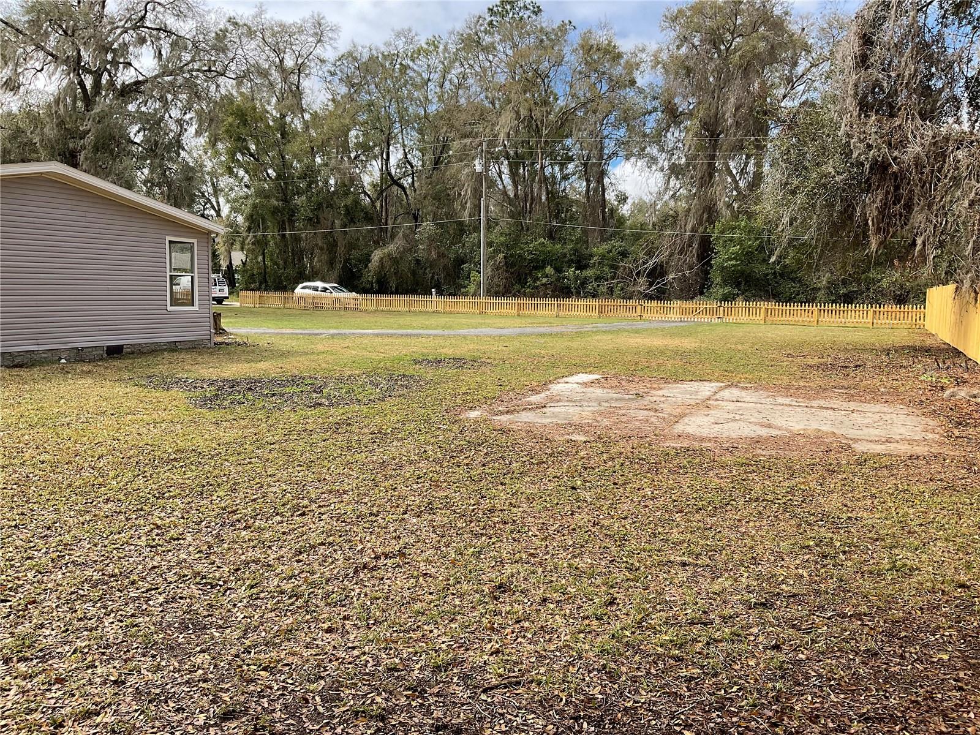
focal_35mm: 29
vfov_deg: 48.2
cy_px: 368
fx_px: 821
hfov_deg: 61.7
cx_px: 490
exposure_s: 1/869
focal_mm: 3
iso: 16
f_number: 1.8
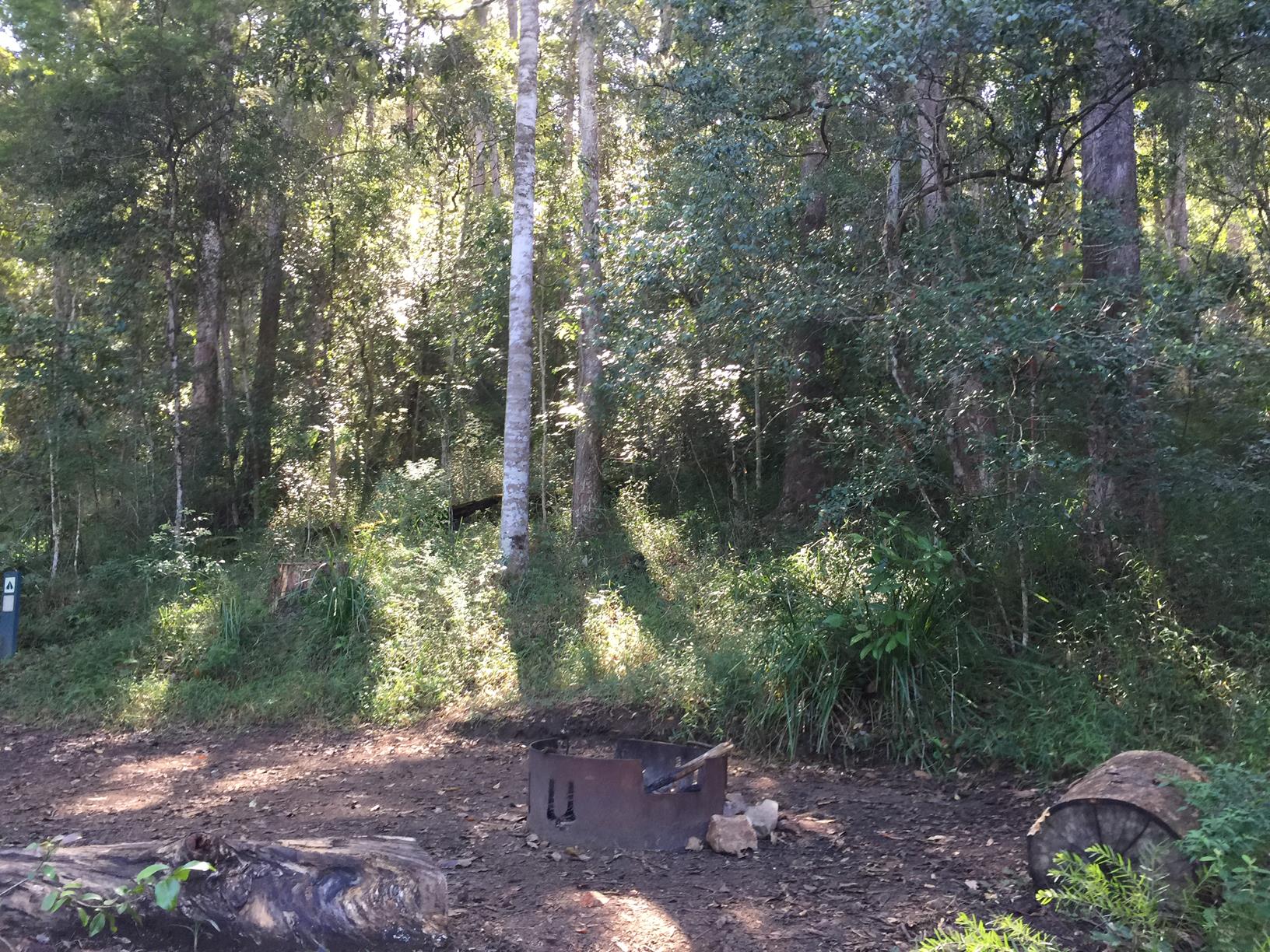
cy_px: 476
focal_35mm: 29
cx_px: 635
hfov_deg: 61.7
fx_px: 1064
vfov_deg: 48.2
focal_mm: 4.15
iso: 40
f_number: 2.2
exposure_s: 1/33
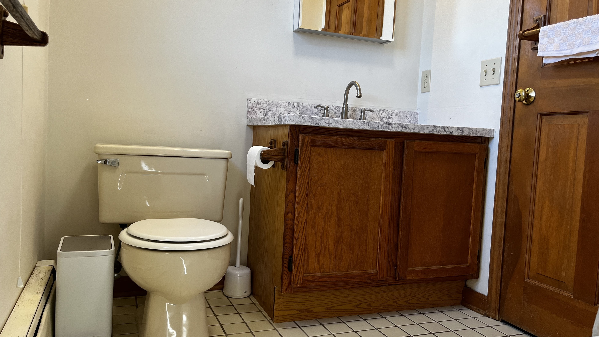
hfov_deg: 66.1
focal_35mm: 29
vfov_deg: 40.2
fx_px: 461
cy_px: 162
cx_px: 302
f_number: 1.6
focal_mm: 5.1
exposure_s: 1/120
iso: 80
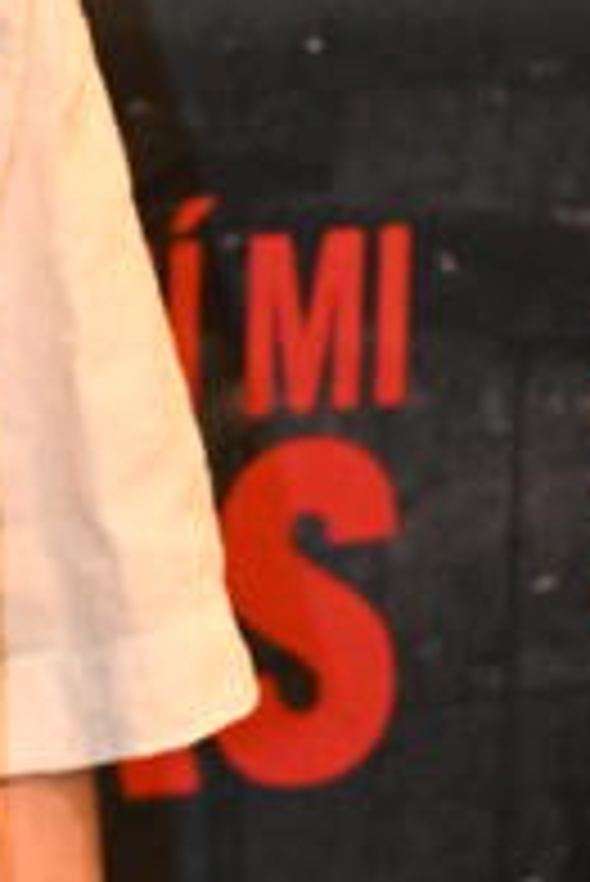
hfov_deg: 4.2
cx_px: -887
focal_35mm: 322
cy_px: 331
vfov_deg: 6.4
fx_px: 7901
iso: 4000
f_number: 4.5
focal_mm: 61
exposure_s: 1/160
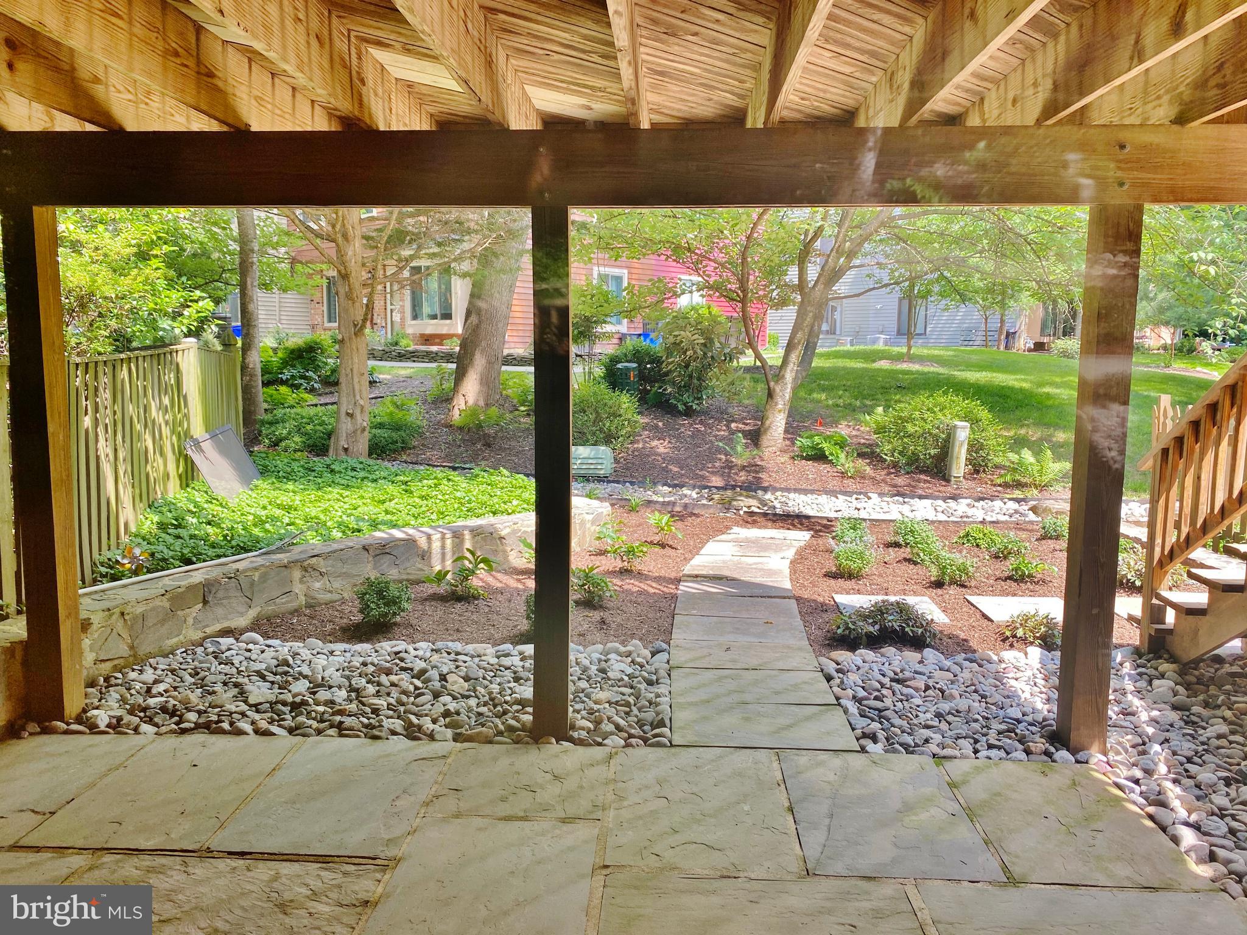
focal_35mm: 26
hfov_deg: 67.3
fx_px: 937
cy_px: 468
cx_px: 624
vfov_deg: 53.1
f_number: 1.8
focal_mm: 4.25
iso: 32
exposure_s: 1/123
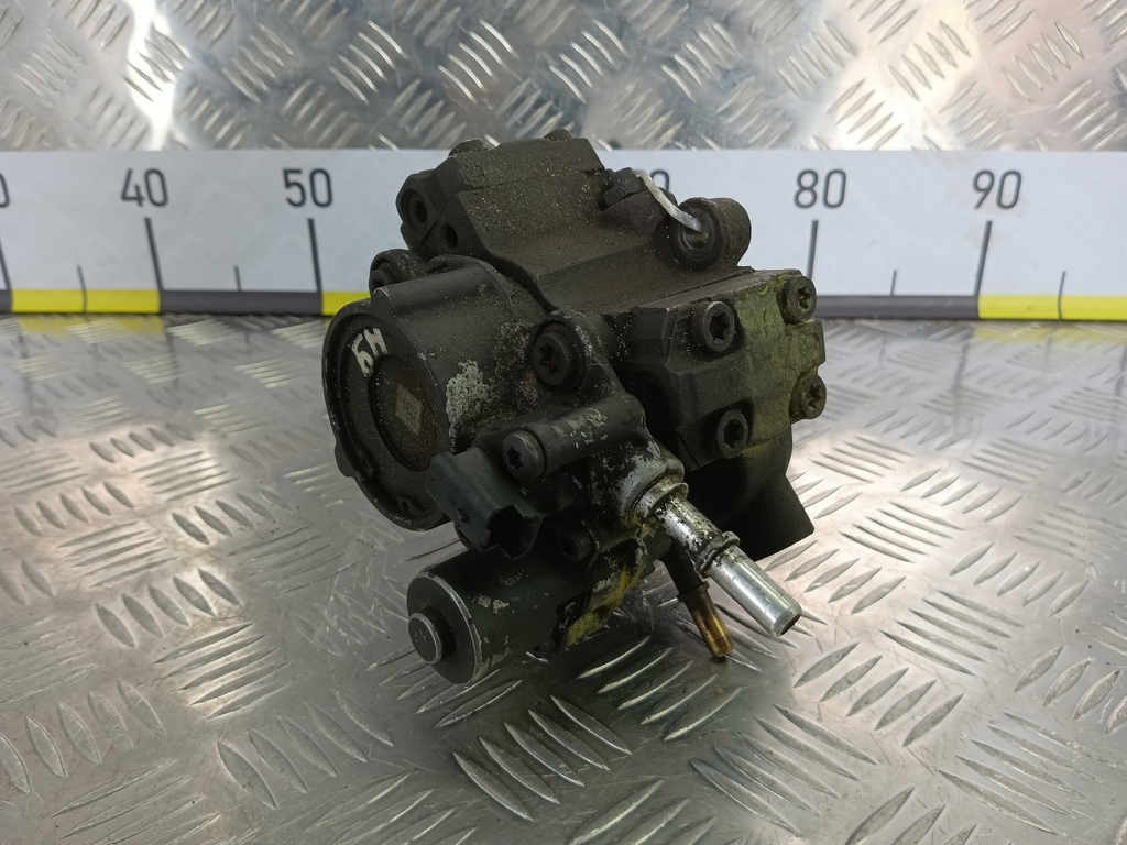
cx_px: 564
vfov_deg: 51.4
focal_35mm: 27
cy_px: 422
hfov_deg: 65.3
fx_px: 879
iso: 136
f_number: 1.6
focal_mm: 4.11
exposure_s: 1/100
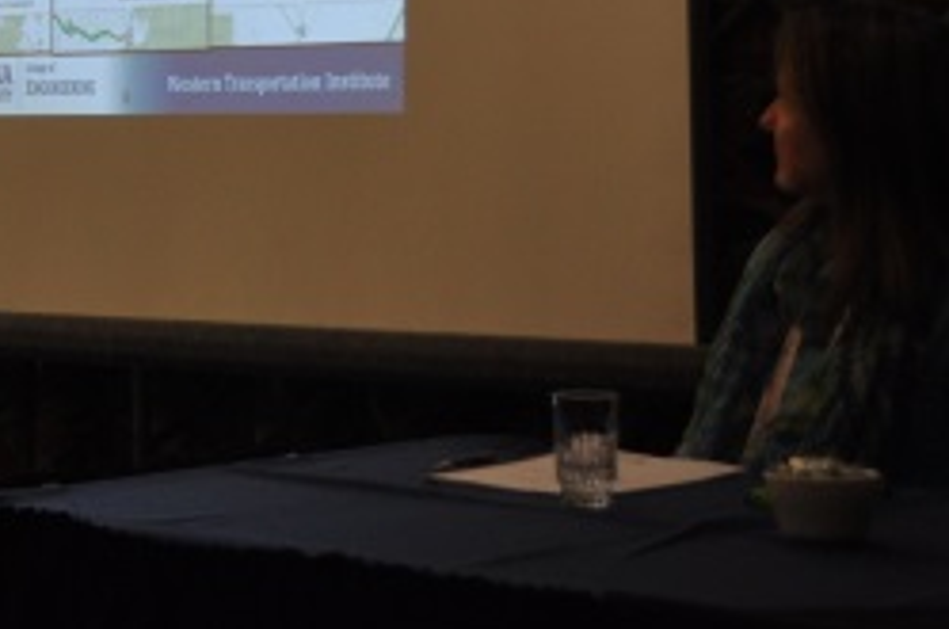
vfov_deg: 12.5
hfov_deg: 18.2
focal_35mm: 108
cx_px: -111
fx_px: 2842
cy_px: -2
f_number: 4.5
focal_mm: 28
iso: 560
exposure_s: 1/60
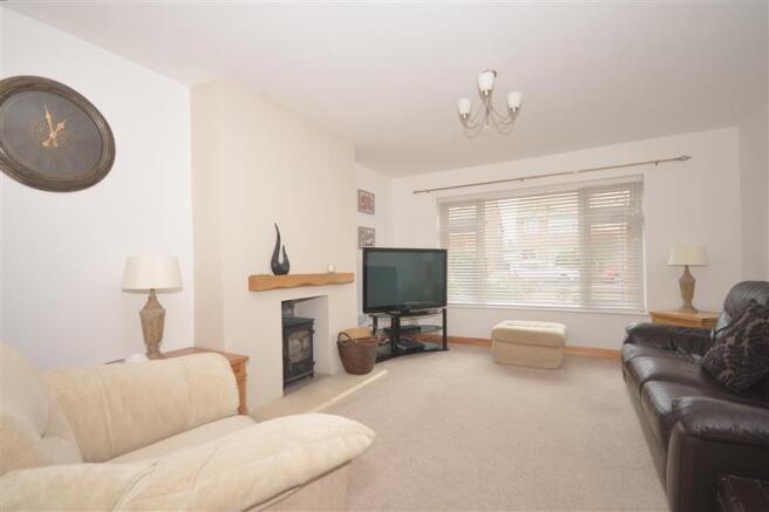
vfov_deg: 77.3
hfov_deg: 100.4
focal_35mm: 15
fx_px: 320
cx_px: 384
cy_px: 256
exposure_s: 1/6
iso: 100
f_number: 4
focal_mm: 10
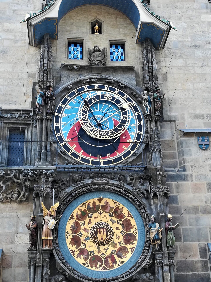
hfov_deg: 29.1
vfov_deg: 38.2
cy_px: 141
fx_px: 406
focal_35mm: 50
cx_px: 106
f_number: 2.2
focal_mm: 3.83
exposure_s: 1/100
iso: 64
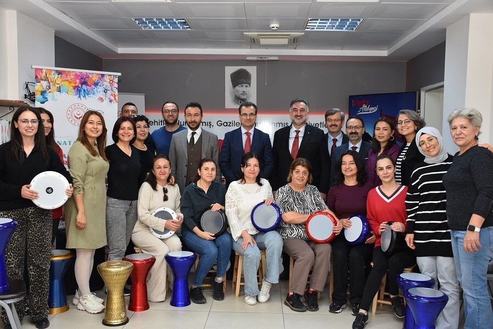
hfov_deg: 49.5
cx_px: 246
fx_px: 534
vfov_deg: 34.3
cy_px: 164
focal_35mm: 39
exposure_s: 1/60
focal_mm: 26
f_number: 4
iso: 450
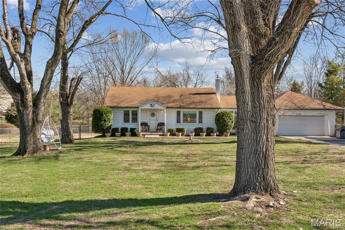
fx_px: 316
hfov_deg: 57.2
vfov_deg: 39.9
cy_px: 115
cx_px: 172
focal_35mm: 33
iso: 100
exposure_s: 1/20
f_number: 22
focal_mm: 22.2
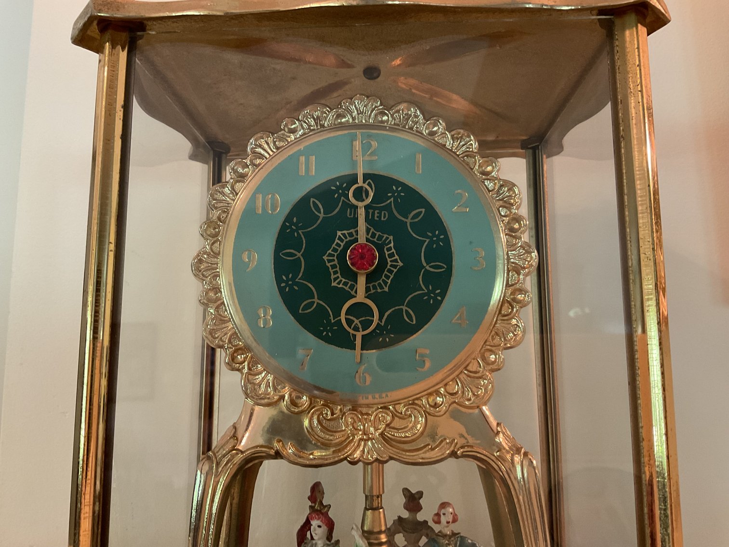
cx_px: 364
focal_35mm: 29
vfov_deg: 48.2
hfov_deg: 61.7
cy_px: 274
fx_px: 611
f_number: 1.8
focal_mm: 3
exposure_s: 1/40
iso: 200
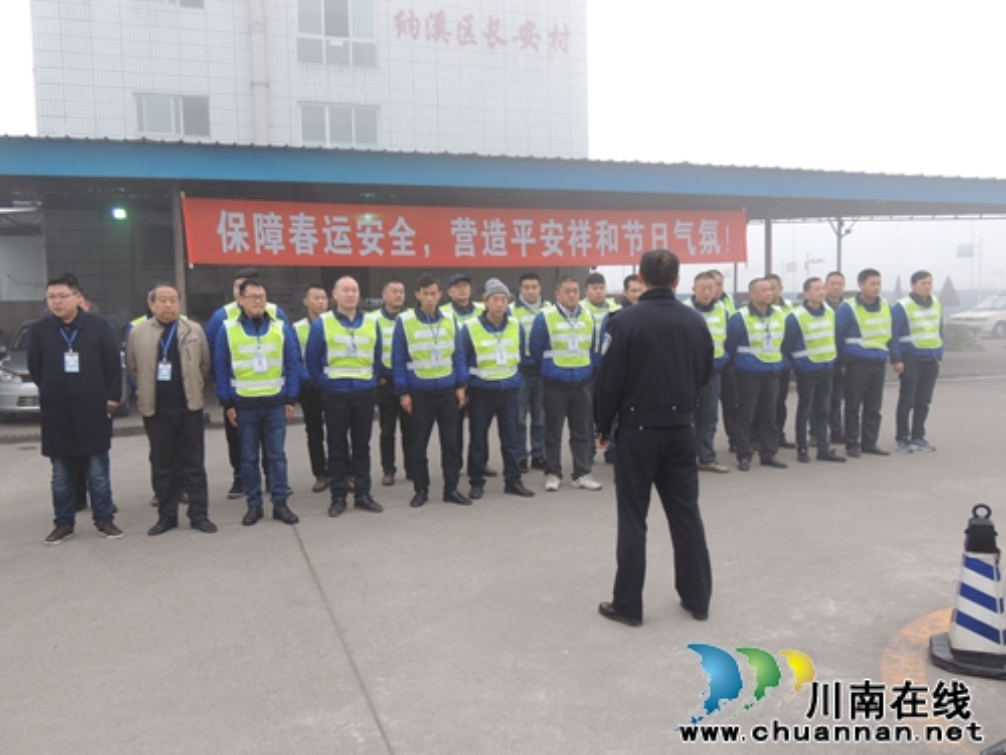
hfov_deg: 60.0
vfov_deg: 46.8
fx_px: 872
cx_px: 503
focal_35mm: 30
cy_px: 378
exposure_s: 1/50
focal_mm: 5.3
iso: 100
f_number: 3.1
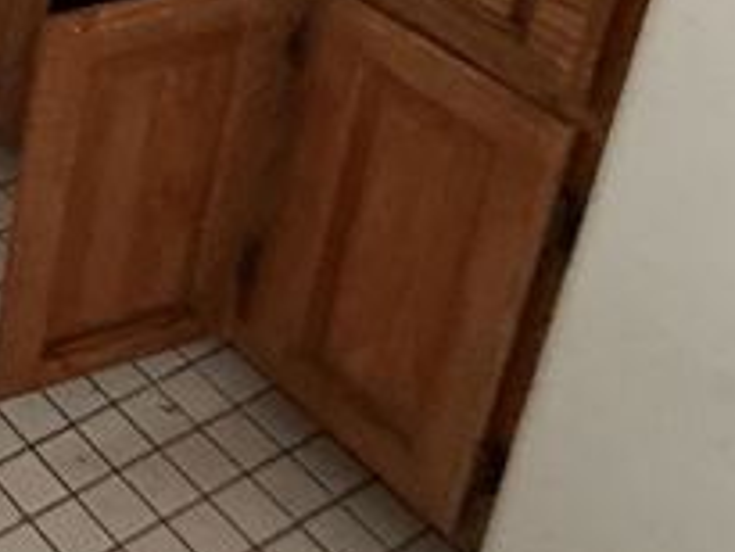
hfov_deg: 21.5
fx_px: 1487
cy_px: -427
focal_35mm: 70
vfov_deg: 17.3
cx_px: -470
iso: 500
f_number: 2.2
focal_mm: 2.22
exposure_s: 1/60
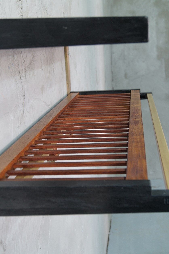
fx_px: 370
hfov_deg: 25.7
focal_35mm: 52
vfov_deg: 37.9
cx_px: 84
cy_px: 127
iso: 400
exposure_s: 1/10
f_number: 7.1
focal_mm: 35
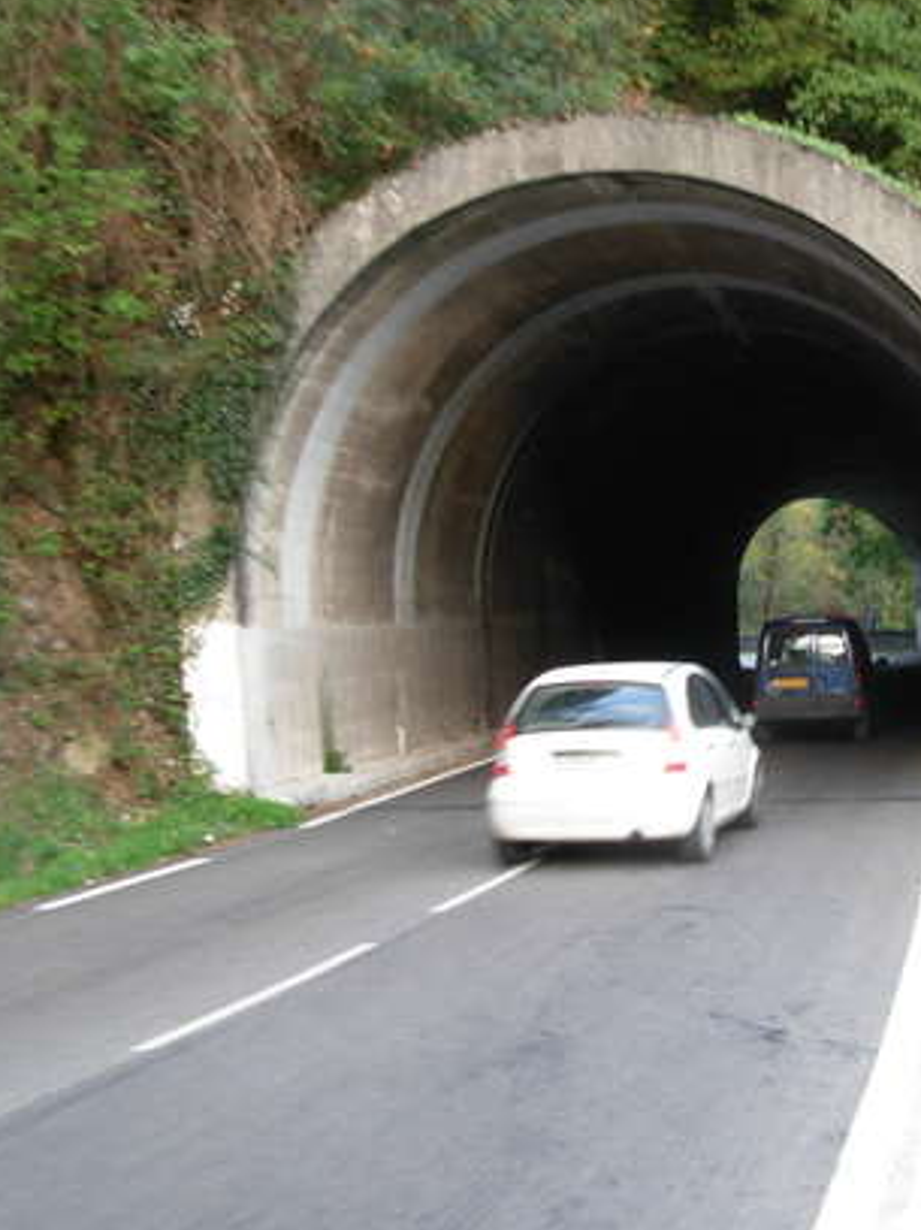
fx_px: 1988
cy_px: 583
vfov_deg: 34.4
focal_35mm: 56
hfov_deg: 25.4
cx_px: 794
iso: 79
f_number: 2.9
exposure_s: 1/31
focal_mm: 6.3
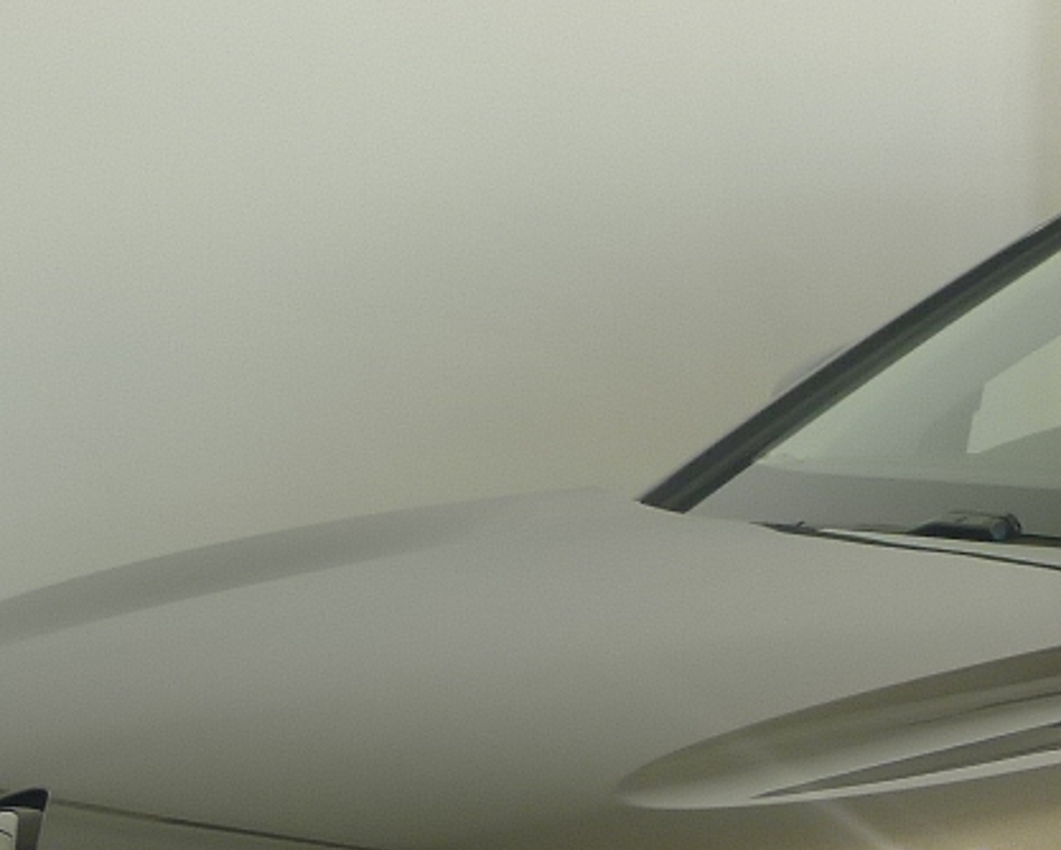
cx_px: 1501
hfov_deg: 13.9
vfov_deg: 11.6
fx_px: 4116
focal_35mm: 131
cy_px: 995
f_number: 2.3
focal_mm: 7.5
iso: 80
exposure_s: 1/80
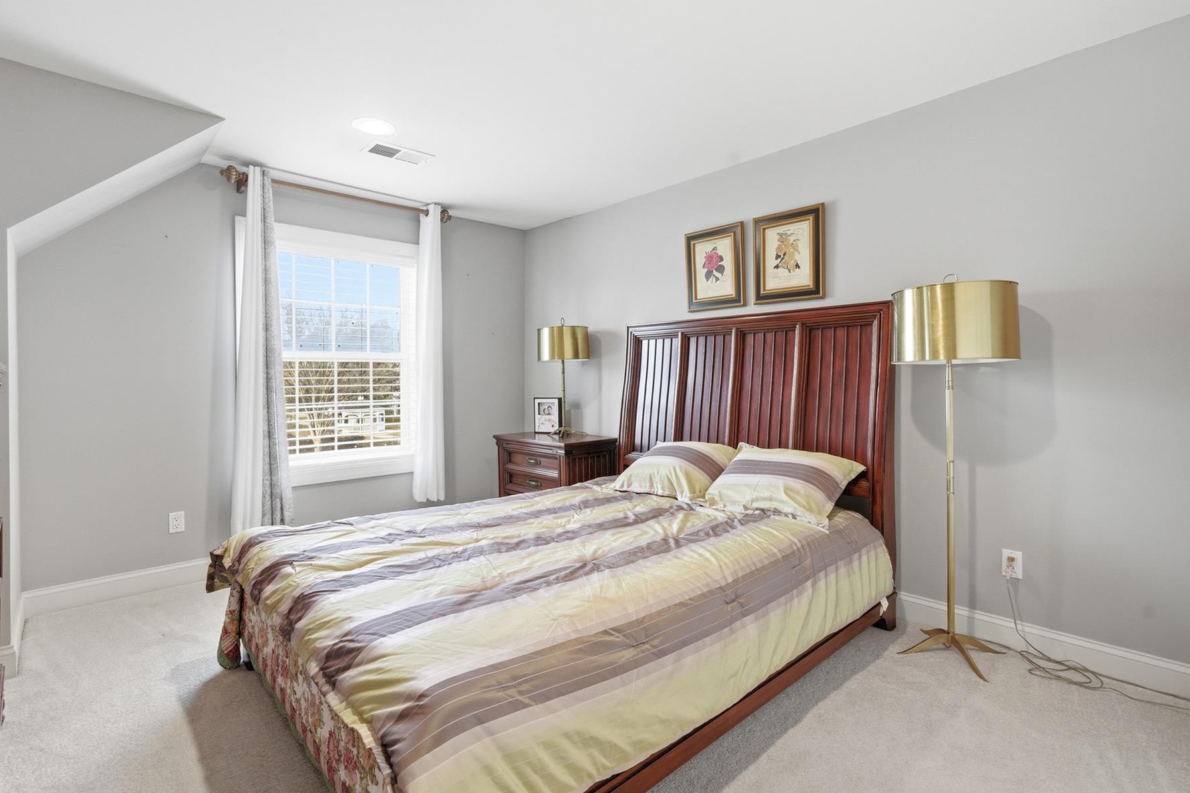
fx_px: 529
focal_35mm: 16
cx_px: 598
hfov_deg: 96.7
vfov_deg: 73.7
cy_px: 385
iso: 500
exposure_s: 1/160
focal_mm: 14
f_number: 8
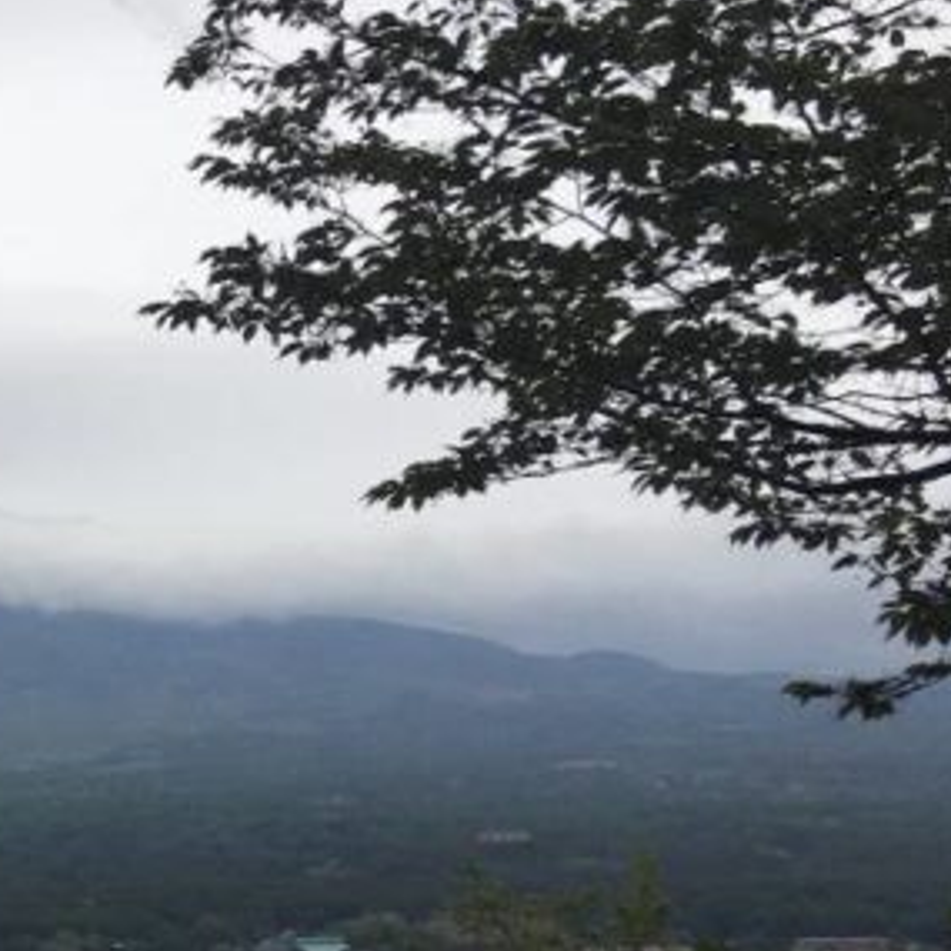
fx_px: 2860
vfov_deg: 18.4
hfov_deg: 16.1
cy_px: 961
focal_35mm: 92
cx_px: -744
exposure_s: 1/3663
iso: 25
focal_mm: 4.15
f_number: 2.2
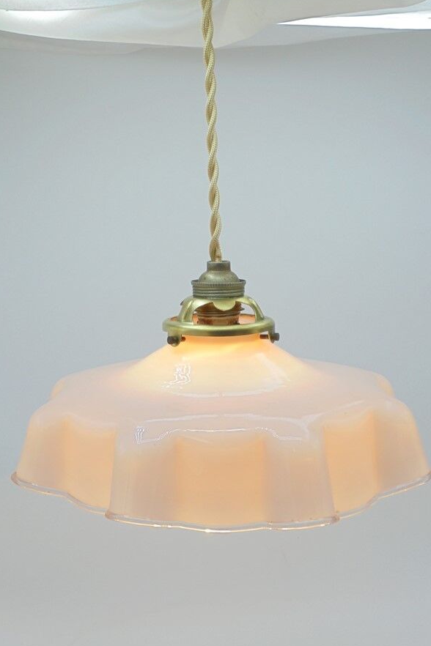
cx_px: 221
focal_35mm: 52
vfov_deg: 38.2
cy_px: 323
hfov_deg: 26.0
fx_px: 934
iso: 100
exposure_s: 1/60
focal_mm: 8.9
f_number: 4.8
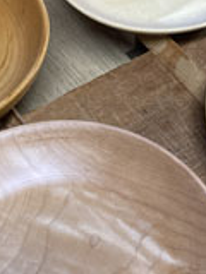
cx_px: 112
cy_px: 96
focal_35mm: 84
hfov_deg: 17.6
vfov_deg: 23.2
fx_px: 667
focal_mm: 3.99
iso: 320
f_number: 1.8
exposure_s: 1/60
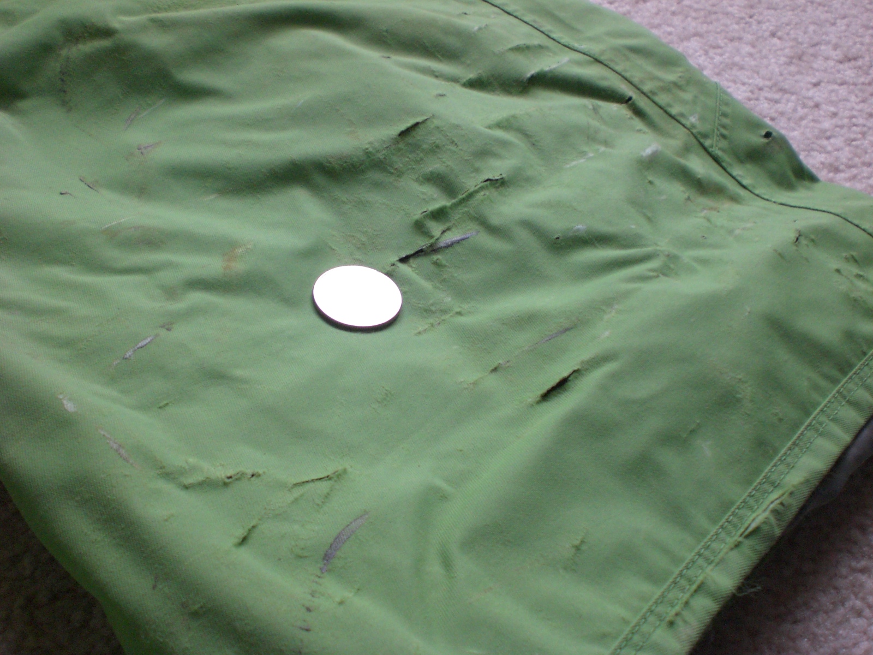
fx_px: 958
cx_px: 436
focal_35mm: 38
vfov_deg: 37.7
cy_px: 328
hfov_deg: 49.0
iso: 200
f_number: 3.1
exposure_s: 1/100
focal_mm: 6.3
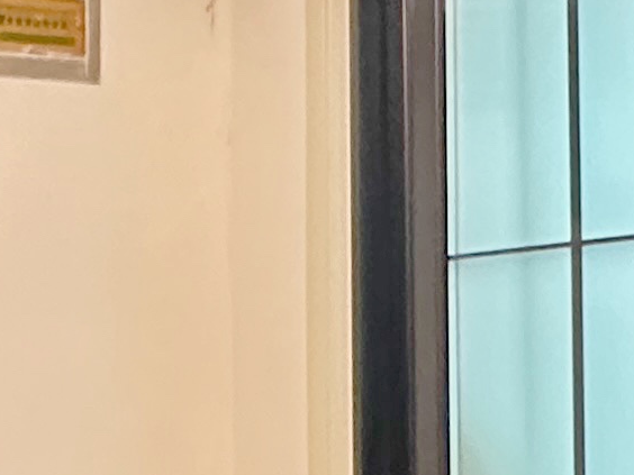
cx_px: -176
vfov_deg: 14.8
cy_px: 285
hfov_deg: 18.4
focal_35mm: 100
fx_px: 1832
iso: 500
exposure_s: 1/50
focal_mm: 2.22
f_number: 2.2
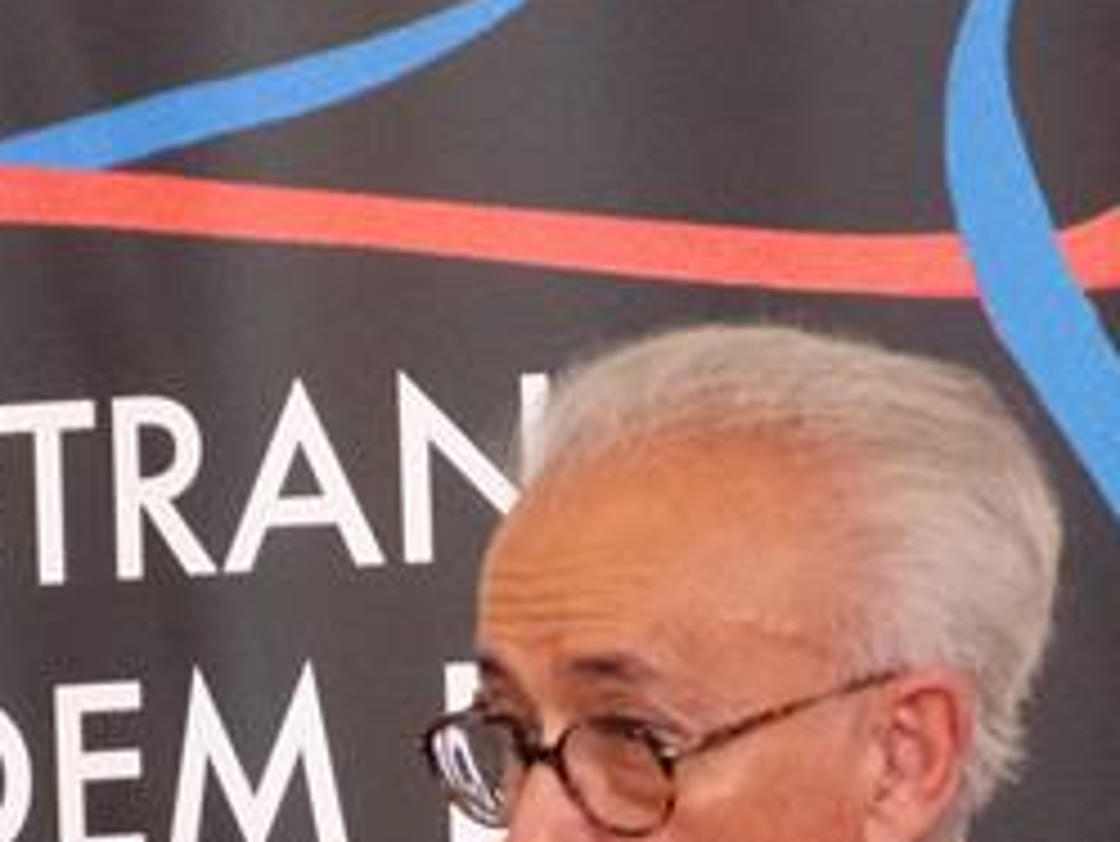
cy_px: 1054
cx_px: 472
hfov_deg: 1.4
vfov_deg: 1.0
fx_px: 46678
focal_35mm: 1442
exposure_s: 1/30
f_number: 4.9
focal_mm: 101.1
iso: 800
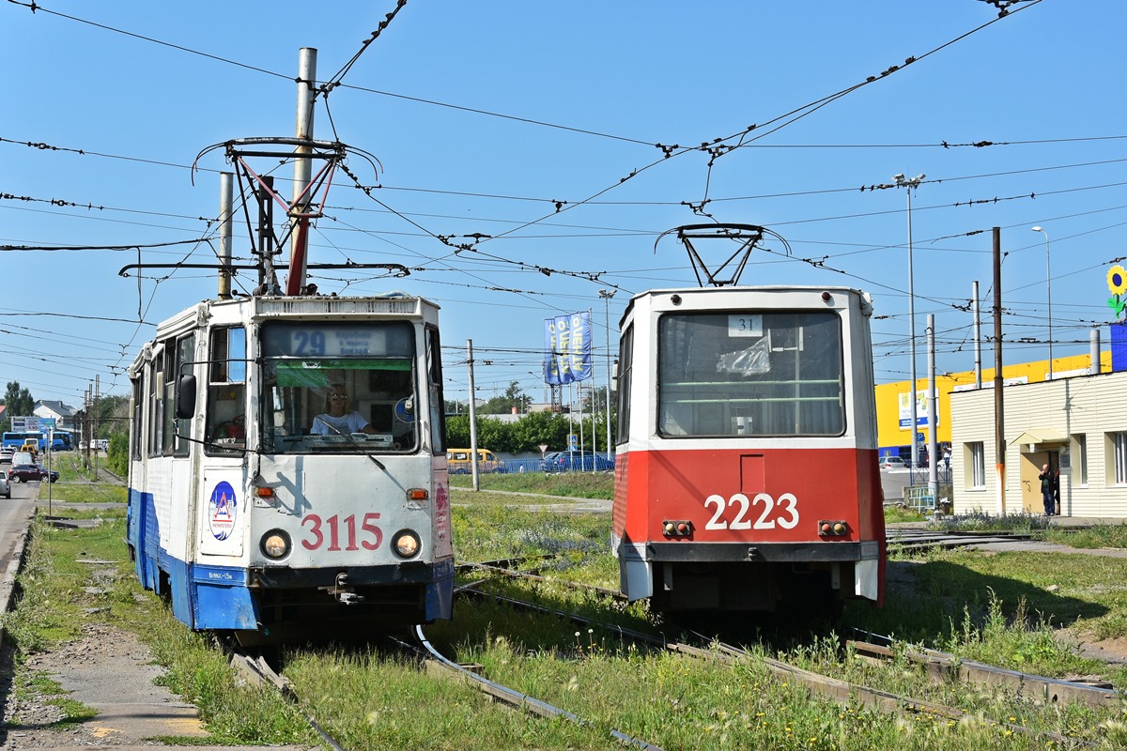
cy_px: 376
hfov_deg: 41.1
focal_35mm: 48
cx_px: 564
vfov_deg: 28.1
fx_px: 1503
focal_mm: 32
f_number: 8
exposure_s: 1/500
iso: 160
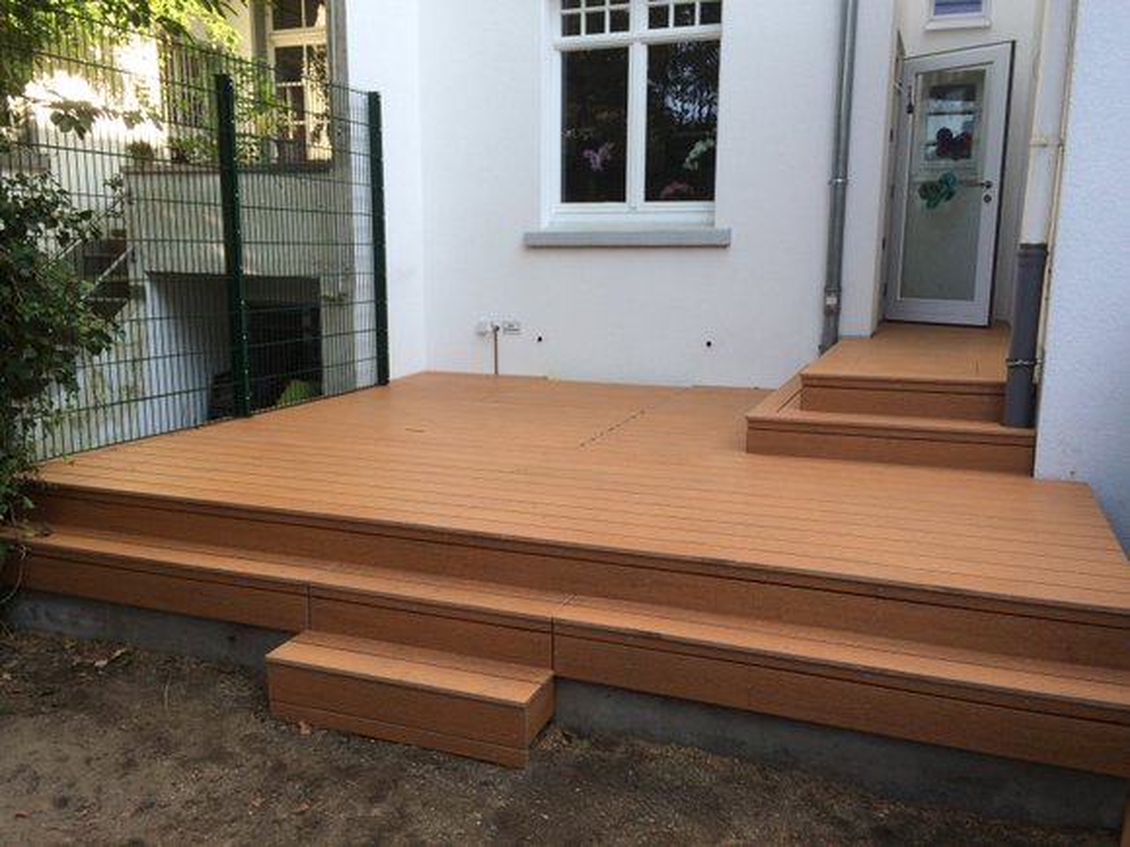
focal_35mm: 29
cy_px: 424
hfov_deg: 61.7
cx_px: 565
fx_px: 947
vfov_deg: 48.2
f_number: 2.2
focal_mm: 4.15
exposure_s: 1/238
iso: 32
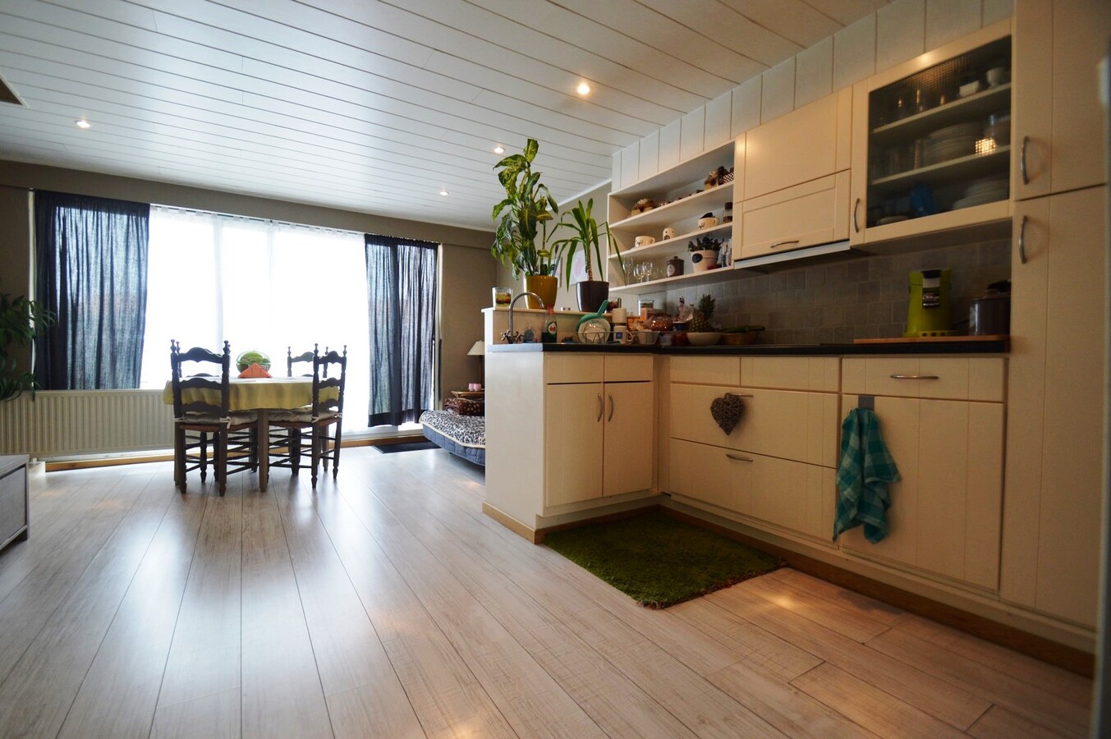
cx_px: 556
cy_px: 370
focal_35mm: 16
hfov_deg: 95.0
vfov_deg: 72.0
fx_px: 509
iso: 400
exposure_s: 1/80
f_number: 4.5
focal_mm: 11
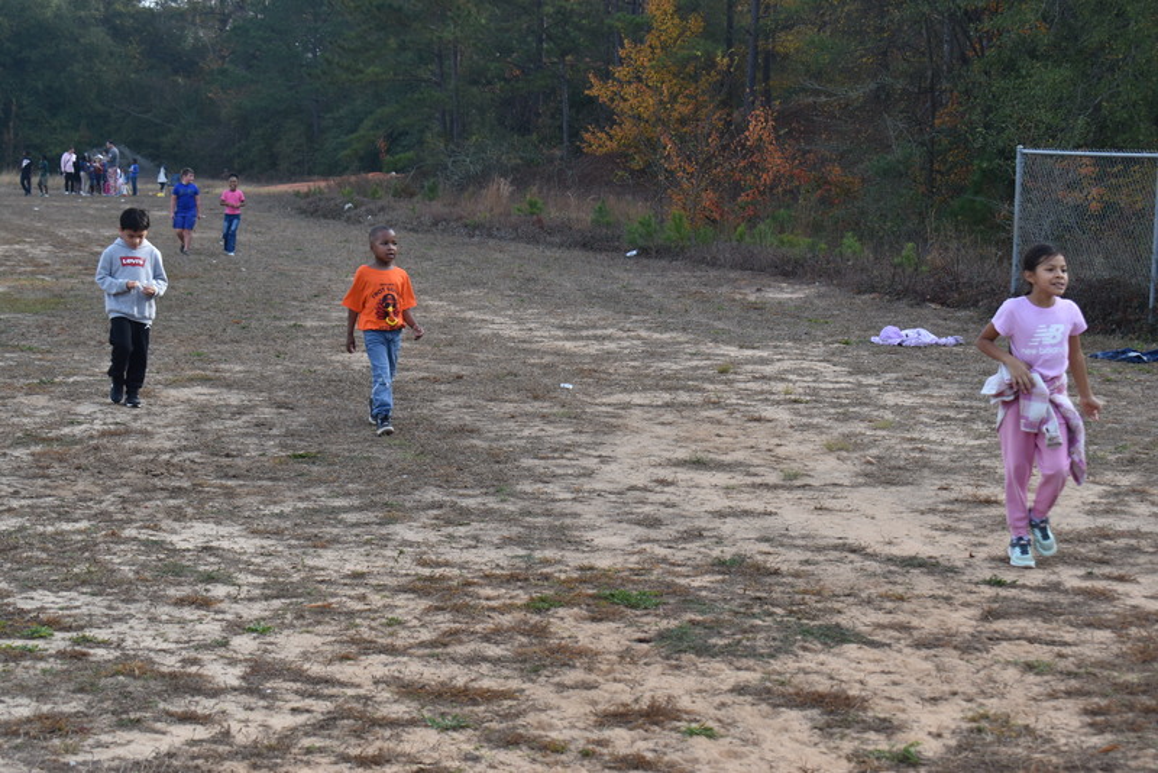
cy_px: 386
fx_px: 2220
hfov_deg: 29.2
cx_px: 579
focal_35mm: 69
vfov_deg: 19.7
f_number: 7.1
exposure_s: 1/125
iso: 100
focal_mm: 46
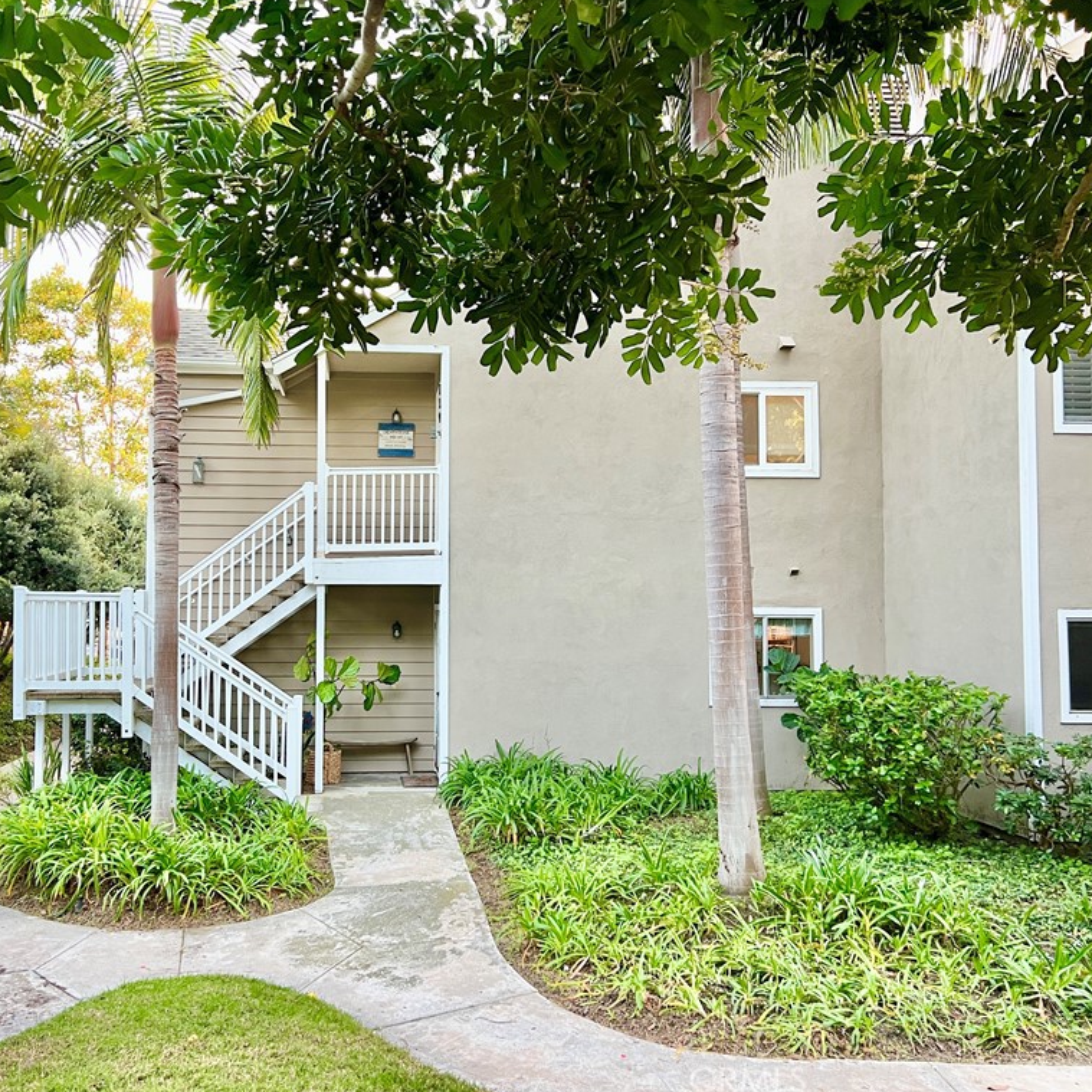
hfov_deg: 51.9
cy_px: 548
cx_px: 404
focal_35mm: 31
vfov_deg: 52.5
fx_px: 1106
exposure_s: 1/94
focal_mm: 5.7
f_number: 1.5
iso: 125
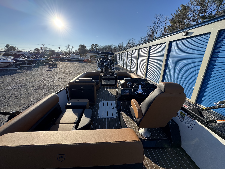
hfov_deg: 102.1
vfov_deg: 85.7
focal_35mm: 14
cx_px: 112
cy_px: 84
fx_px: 91
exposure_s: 1/1048
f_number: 2.2
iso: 50
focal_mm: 2.22
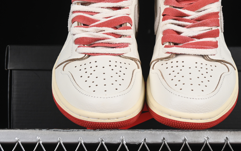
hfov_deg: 17.5
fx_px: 782
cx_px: 144
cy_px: 51
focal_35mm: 119
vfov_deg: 11.0
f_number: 8
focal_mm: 50
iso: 160
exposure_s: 1/80
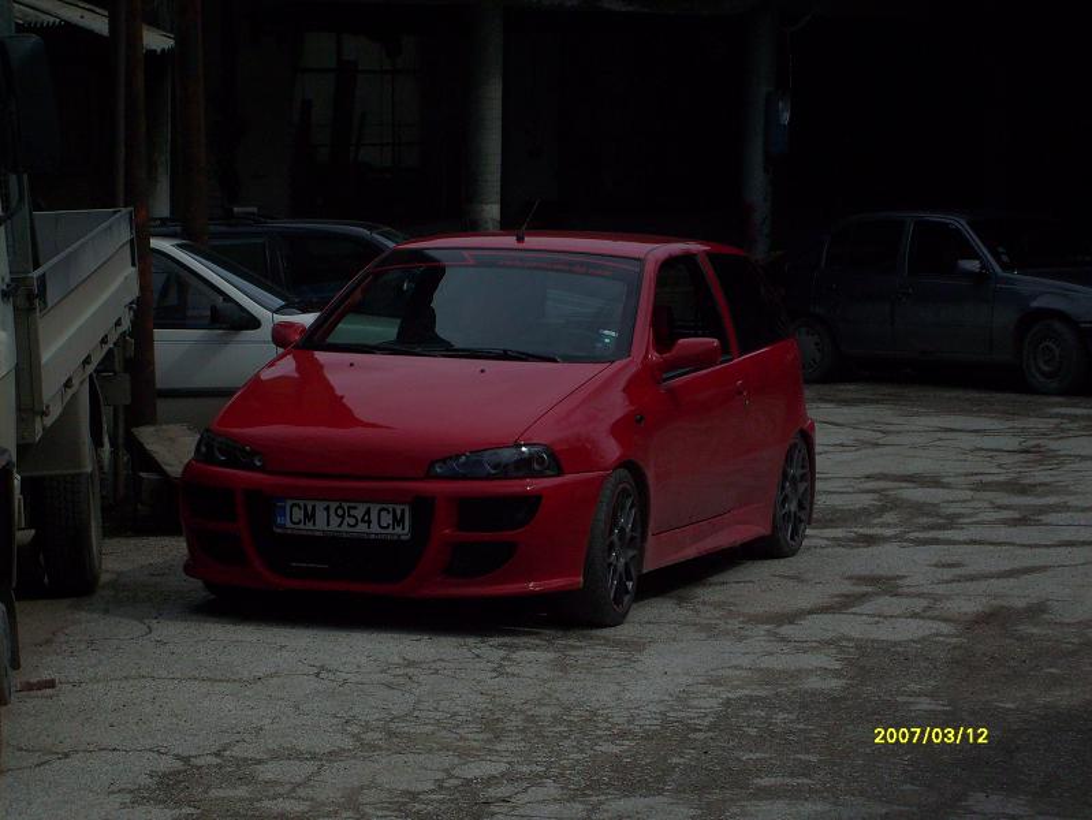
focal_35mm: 106
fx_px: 3345
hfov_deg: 18.5
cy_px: 410
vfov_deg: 14.0
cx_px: 546
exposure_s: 1/350
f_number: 4.9
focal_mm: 17.4
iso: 80
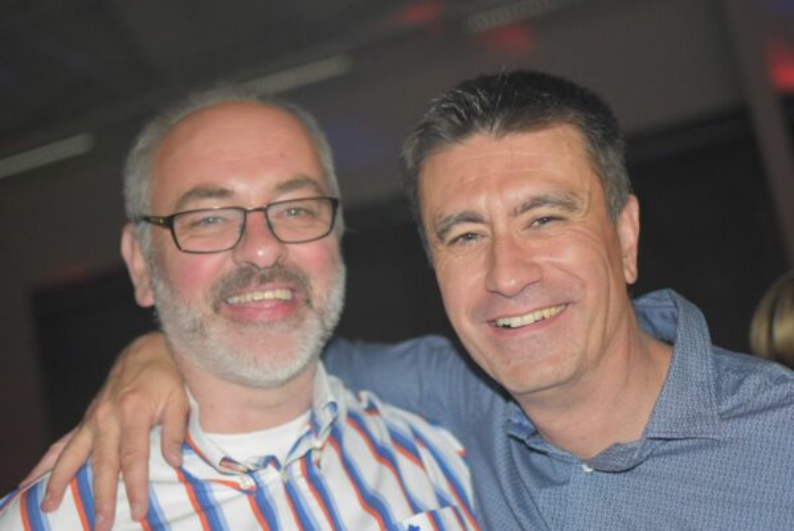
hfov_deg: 37.8
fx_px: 1159
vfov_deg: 25.8
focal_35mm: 52
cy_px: 266
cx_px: 397
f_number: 1.8
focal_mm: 35
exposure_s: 1/60
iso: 2000
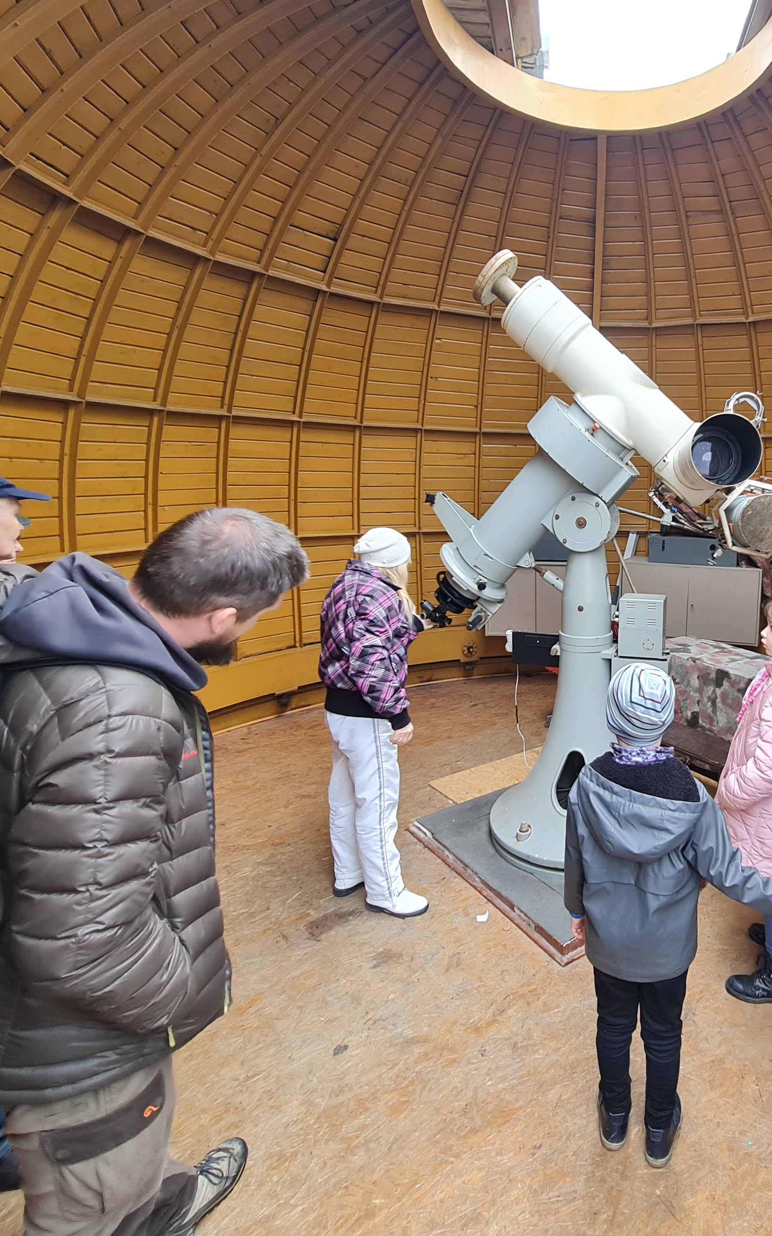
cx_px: 614
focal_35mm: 19
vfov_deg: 88.0
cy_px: 602
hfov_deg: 57.7
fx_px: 640
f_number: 2.2
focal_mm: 2.2
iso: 160
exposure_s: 1/50
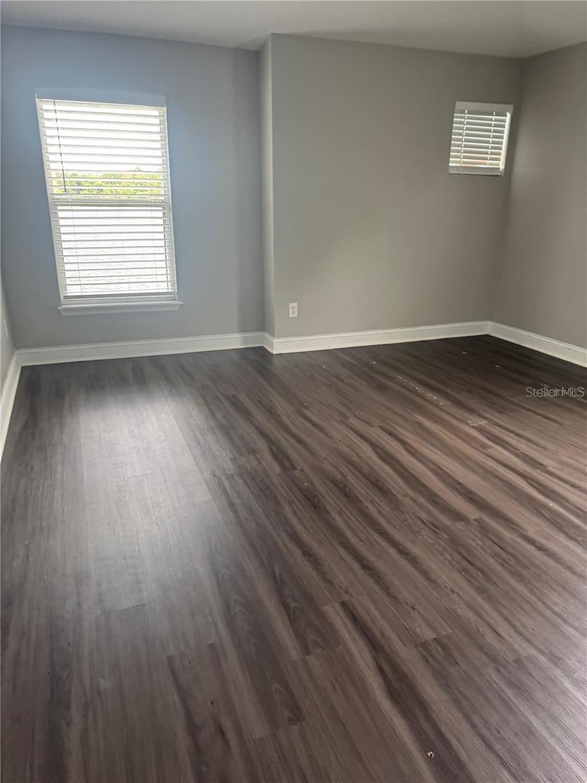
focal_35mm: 24
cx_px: 294
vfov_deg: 71.6
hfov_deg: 56.8
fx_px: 543
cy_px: 392
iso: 125
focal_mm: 6.76
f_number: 1.78
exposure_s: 1/121
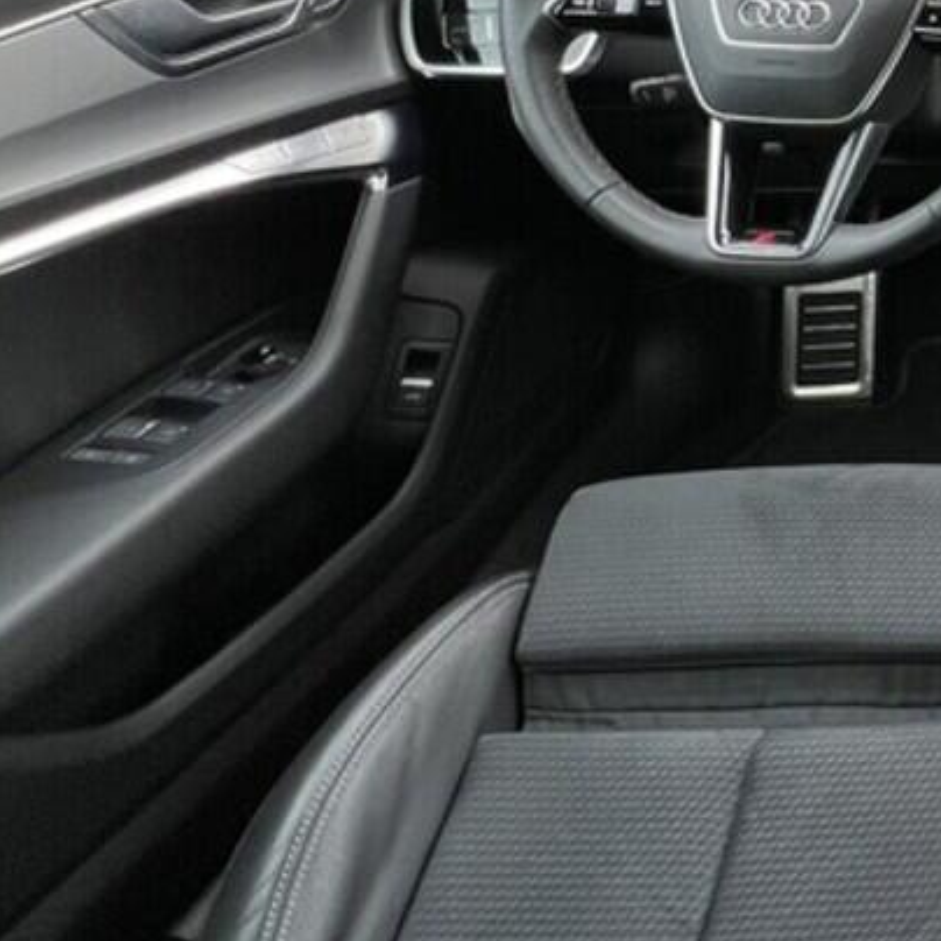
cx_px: 1409
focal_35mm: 41
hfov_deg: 27.8
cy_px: 44
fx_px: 1261
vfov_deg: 37.4
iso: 64
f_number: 1.8
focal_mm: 1.57
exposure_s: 1/99
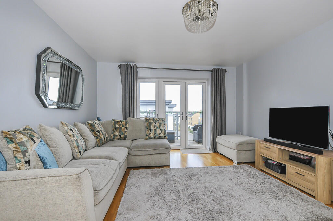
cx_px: 166
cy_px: 110
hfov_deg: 100.5
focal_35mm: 15
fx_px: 139
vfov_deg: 77.2
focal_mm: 10
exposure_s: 1/15
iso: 400
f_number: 13
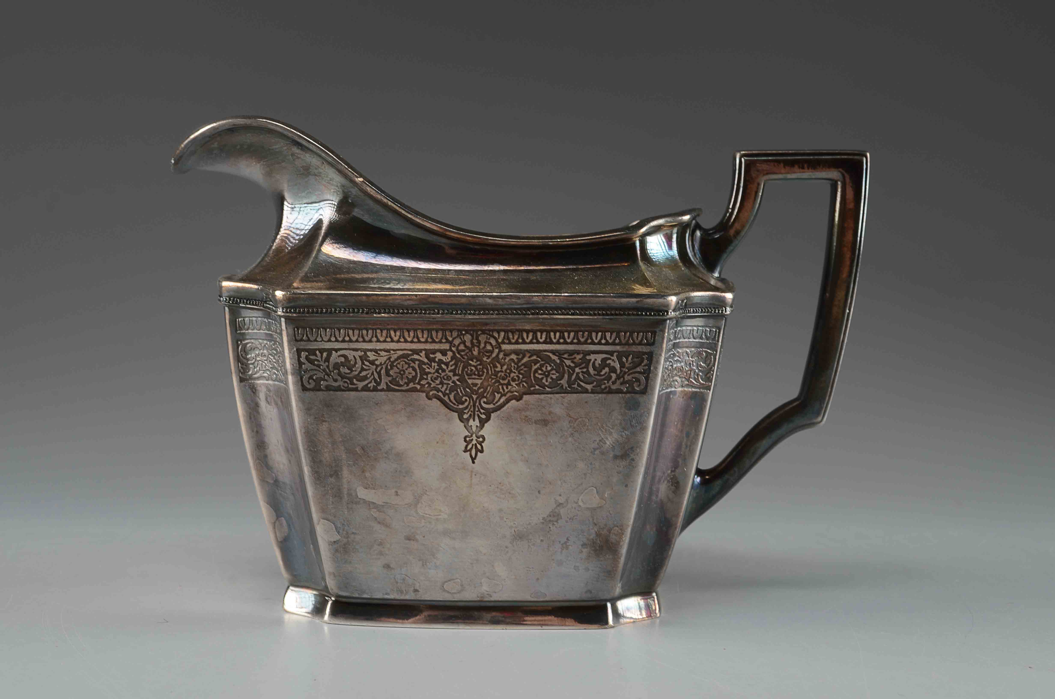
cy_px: 350
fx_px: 1930
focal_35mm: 66
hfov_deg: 30.6
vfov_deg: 20.5
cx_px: 528
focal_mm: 44
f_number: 13
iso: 100
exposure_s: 1/80
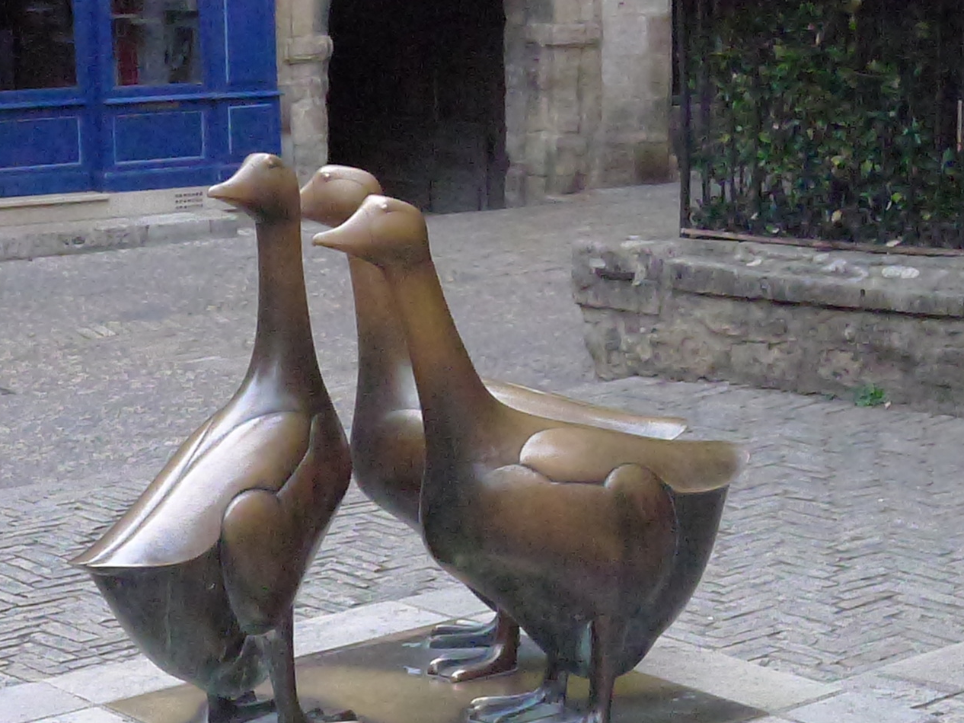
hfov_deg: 21.5
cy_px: 359
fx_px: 2534
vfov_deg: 16.2
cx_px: 484
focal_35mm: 91
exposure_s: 1/400
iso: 12800
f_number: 4
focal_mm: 19.2
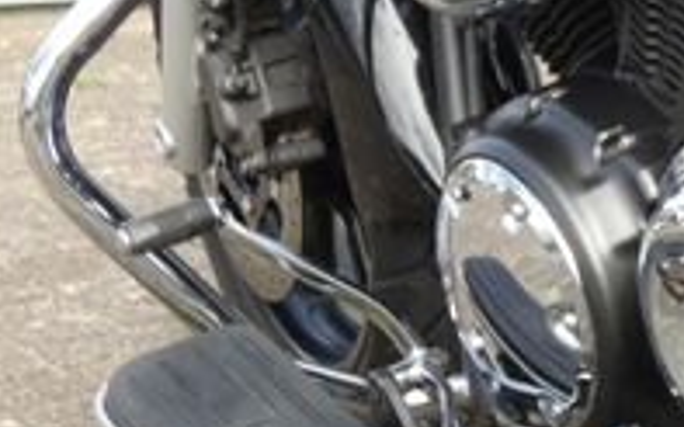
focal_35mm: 131
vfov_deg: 9.9
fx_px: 2441
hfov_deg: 15.0
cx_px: 969
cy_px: -24
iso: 80
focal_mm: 6.8
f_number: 3.5
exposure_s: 1/160
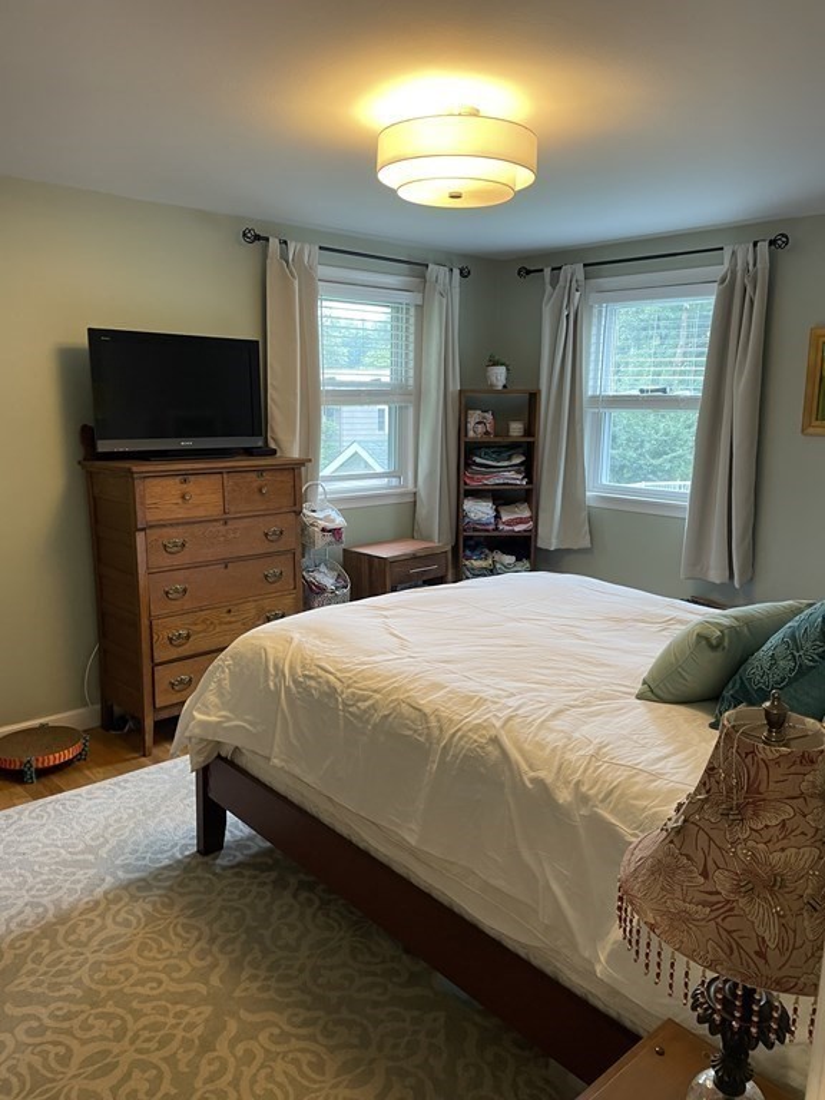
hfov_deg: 53.1
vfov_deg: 67.3
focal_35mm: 26
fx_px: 826
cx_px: 412
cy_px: 550
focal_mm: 4.2
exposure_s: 1/60
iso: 100
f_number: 1.6
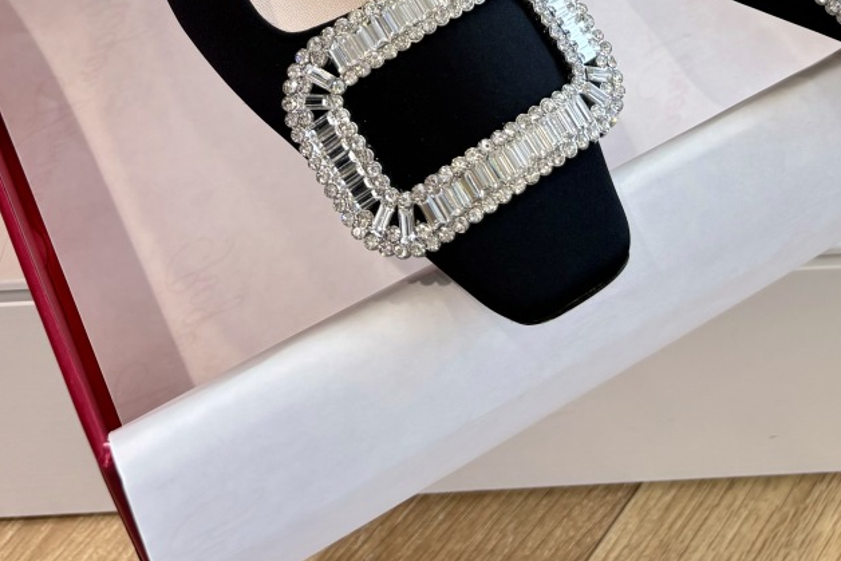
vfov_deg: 19.3
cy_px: -273
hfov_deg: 32.2
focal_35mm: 62
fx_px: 1449
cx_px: 546
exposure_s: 1/209
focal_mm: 5.96
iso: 40
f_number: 1.6
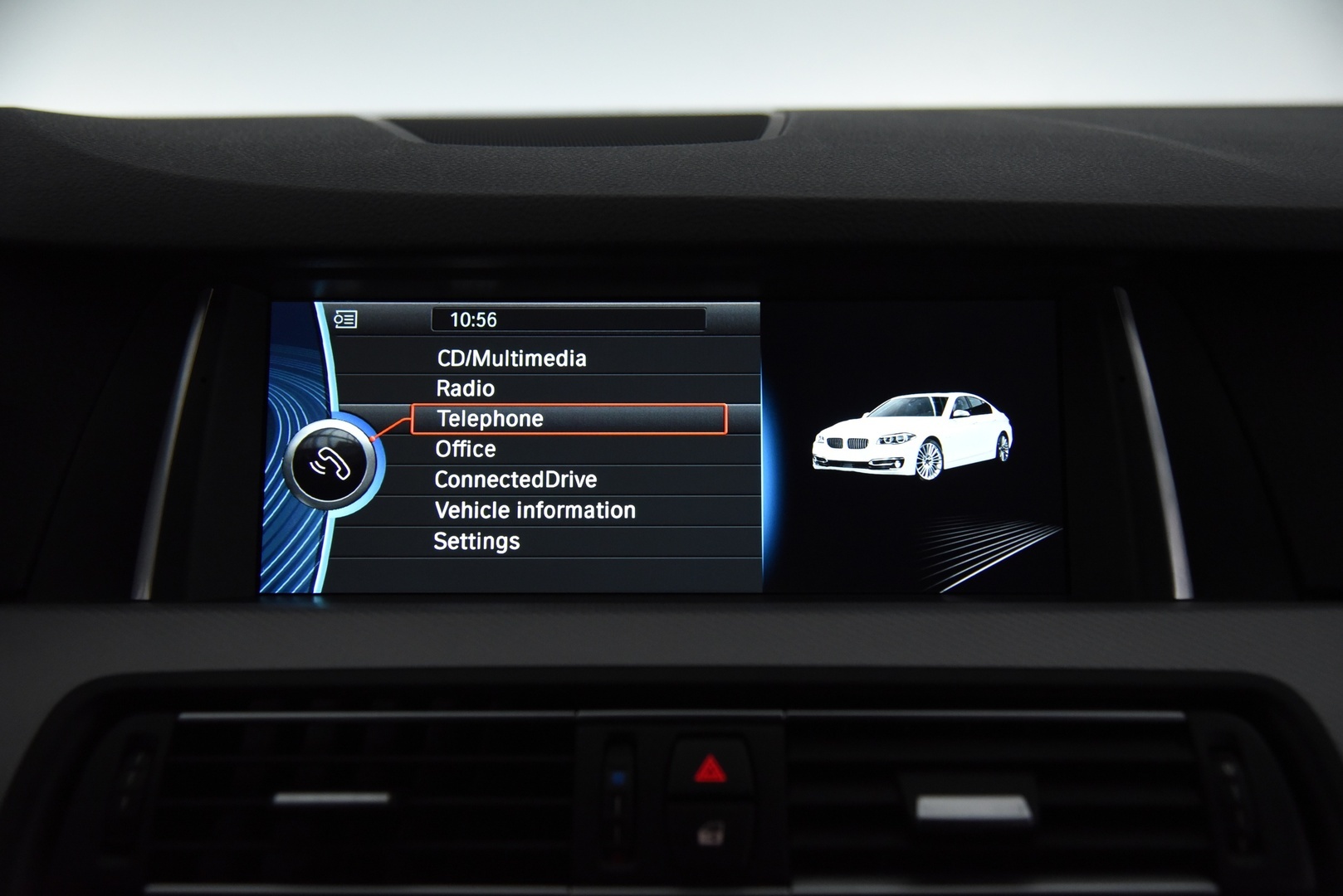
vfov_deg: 29.3
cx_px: 672
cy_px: 448
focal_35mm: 46
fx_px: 1717
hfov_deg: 42.7
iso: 4000
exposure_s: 1/320
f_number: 4
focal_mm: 46
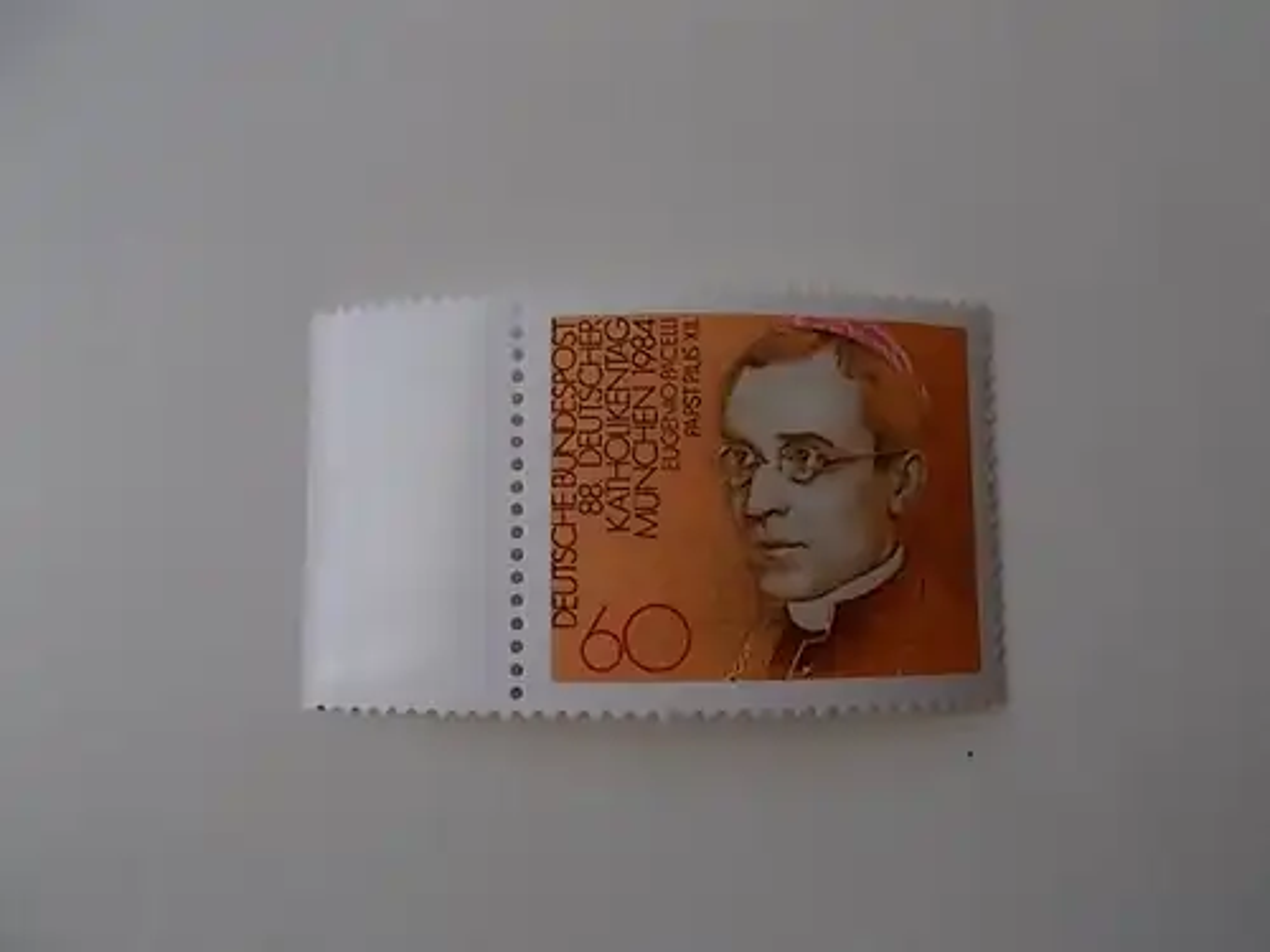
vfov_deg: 53.1
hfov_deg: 67.3
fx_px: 954
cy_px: 476
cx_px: 635
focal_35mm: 26
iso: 80
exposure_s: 1/30
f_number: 3.2
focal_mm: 4.6
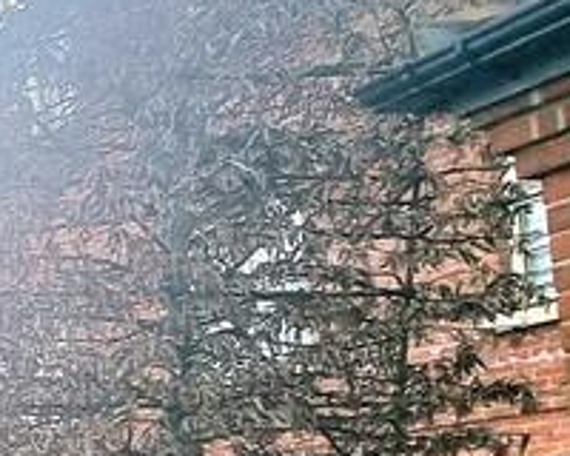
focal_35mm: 65
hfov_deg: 16.4
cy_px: 467
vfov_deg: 22.5
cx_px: -715
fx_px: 1097
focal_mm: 2.2
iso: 50
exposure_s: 1/909
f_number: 2.2
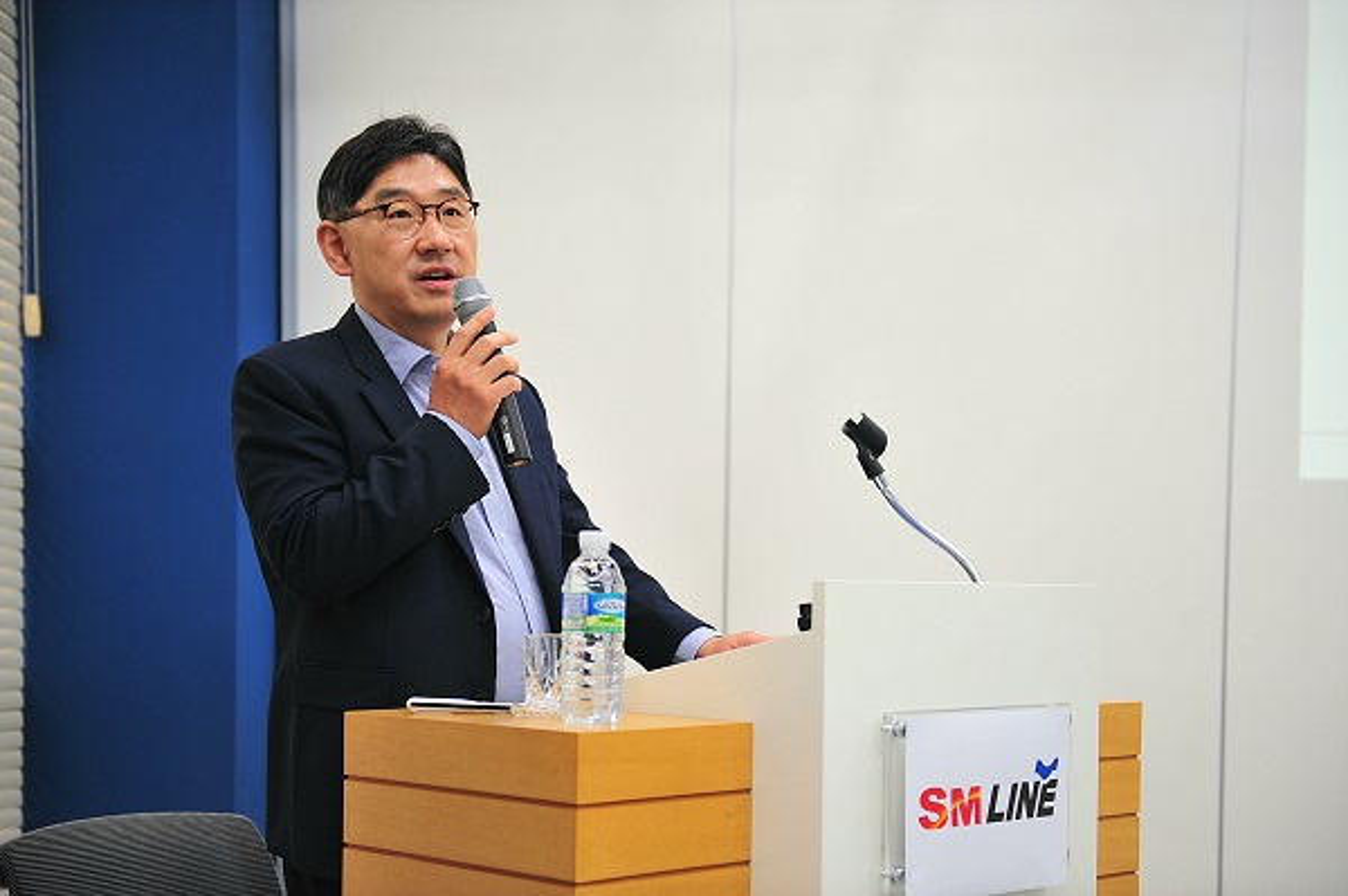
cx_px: 674
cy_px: 448
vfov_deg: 26.9
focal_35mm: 50
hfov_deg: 39.6
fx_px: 1871
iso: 640
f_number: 2.8
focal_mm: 50
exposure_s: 1/160
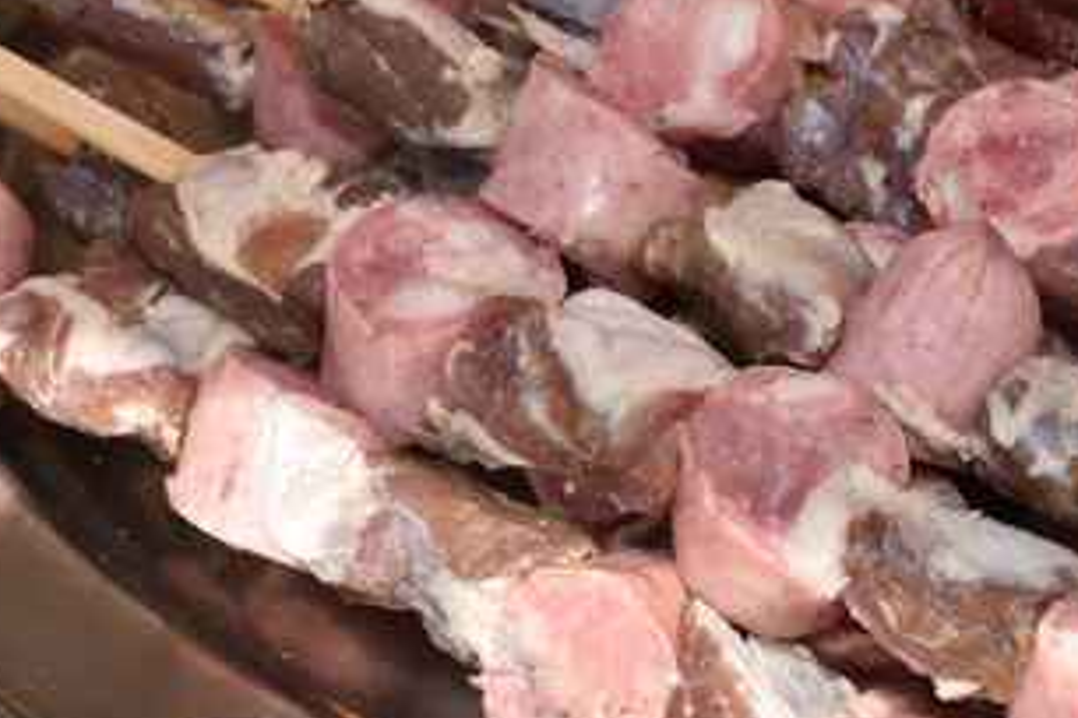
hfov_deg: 21.5
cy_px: 568
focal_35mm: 93
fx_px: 2792
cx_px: 888
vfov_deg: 14.6
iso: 100
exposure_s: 1/200
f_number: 13
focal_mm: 25
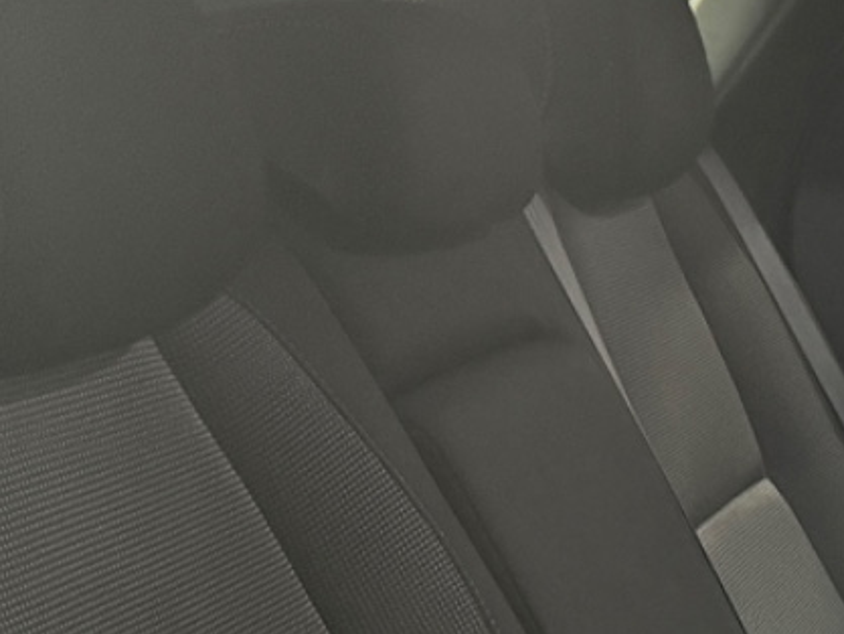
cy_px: 934
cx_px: 1117
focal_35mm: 92
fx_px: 2244
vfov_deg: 15.0
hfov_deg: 19.5
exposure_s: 1/25
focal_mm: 6.76
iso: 1250
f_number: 1.78
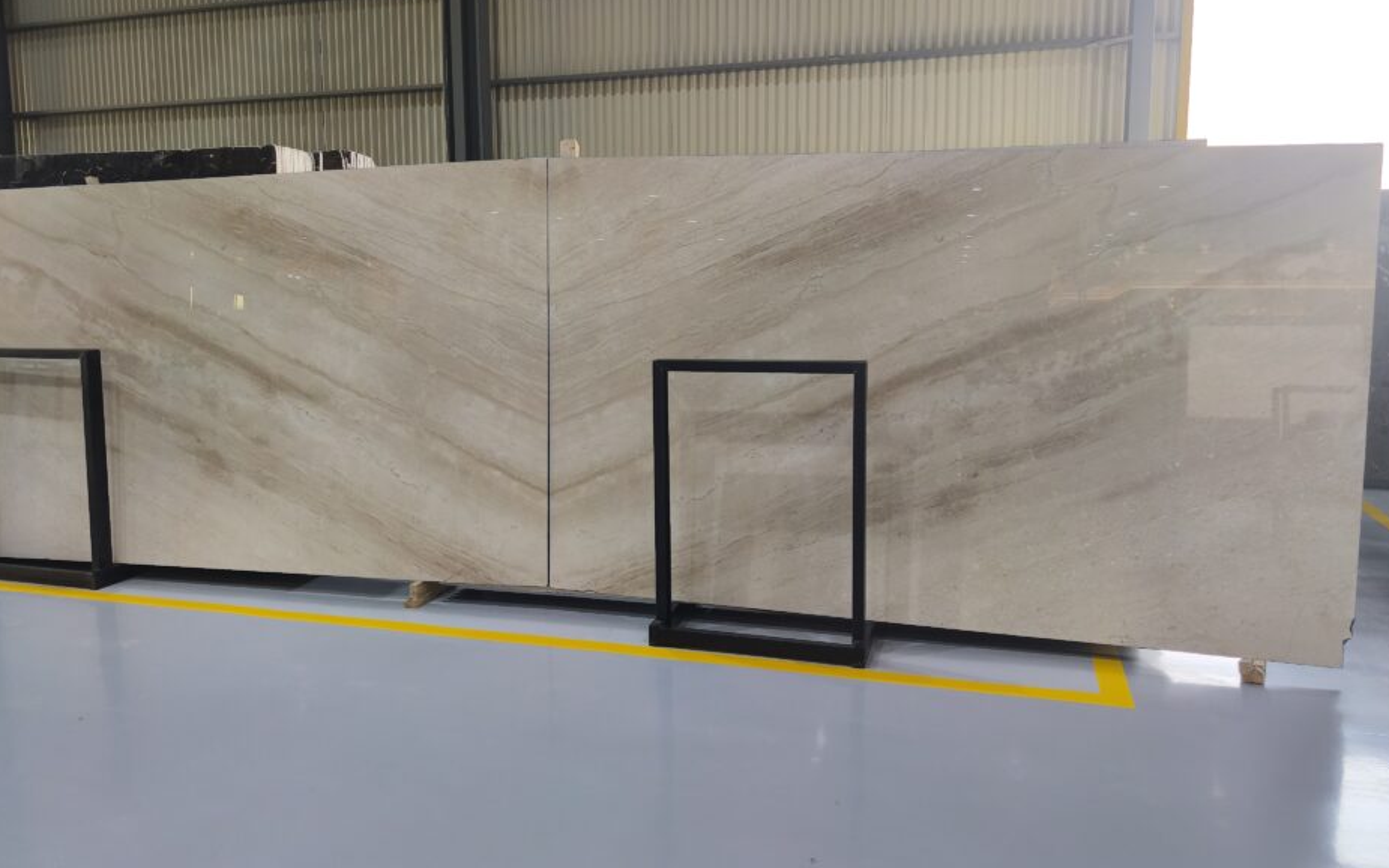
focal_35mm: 27
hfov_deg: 68.4
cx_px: 667
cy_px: 399
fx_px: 1022
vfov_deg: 46.0
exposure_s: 1/348
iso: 125
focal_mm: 6.57
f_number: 1.6
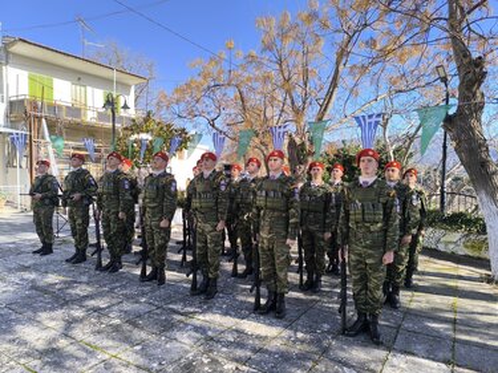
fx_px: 331
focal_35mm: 23
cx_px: 249
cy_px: 186
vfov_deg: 58.9
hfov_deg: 73.9
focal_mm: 6.14
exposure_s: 1/425
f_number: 1.65
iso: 50
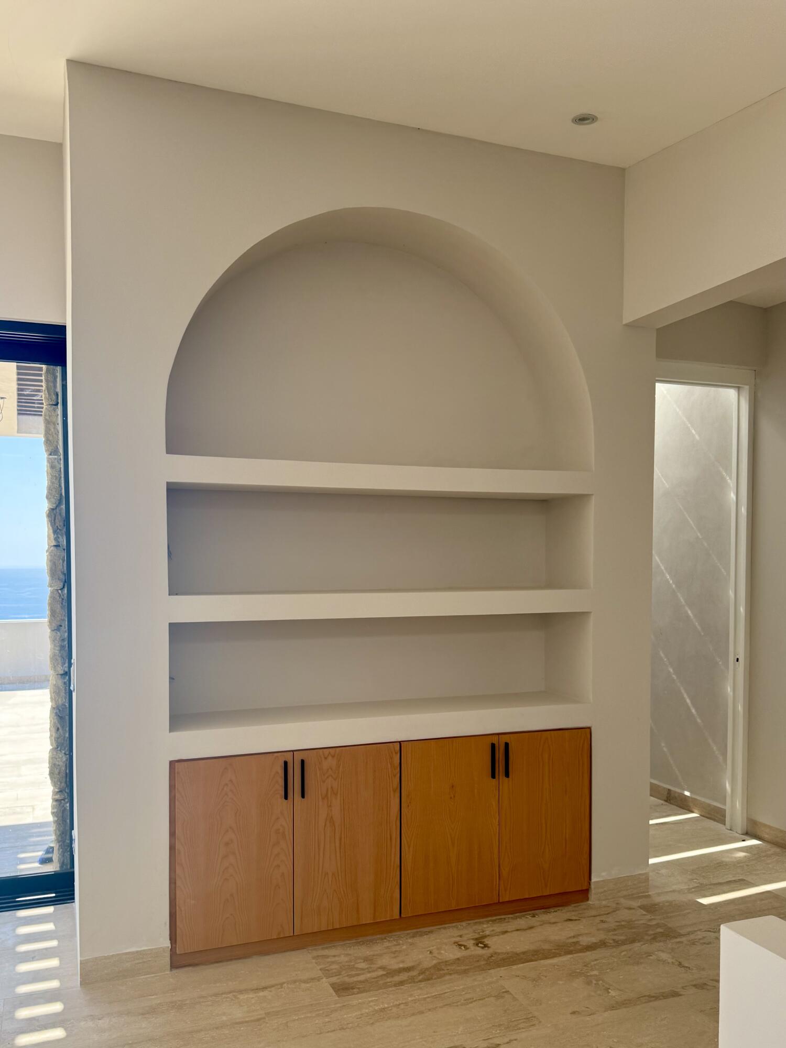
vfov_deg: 71.6
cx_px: 393
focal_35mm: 24
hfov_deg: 56.8
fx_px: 727
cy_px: 524
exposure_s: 1/1553
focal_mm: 6.76
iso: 100
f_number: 1.78
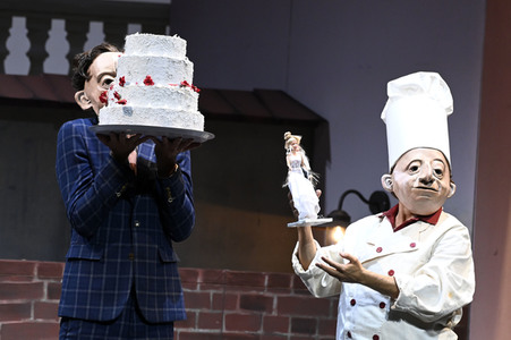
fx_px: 4397
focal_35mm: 310
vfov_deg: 4.4
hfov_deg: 6.7
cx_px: 256
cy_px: 170
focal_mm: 310
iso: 6400
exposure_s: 1/200
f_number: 5.6
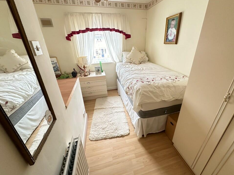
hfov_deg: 98.0
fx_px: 101
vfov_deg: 81.7
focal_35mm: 15
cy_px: 87
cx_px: 125
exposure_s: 1/90
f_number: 2.2
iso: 320
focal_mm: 2.22
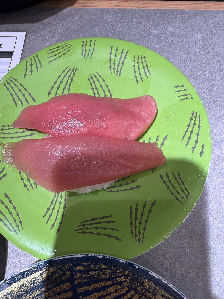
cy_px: 150
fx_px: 207
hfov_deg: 56.8
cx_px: 112
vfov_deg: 71.6
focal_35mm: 24
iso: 160
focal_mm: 2.22
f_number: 2.2
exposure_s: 1/100
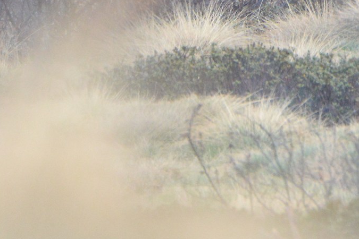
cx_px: 552
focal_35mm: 1956
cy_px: -150
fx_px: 19504
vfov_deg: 0.7
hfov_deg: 1.1
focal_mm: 550
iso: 6400
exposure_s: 1/640
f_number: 8
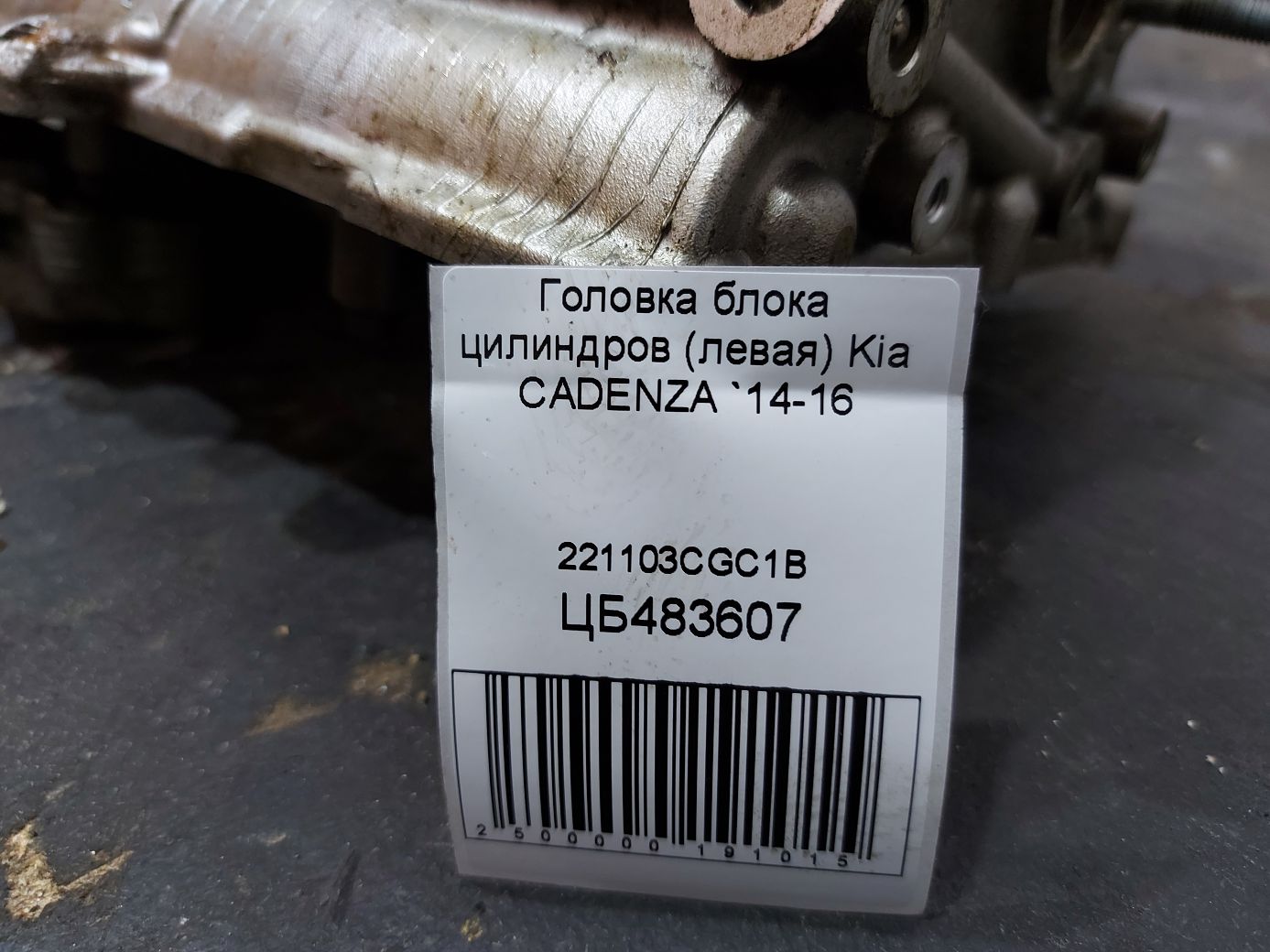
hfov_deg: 71.6
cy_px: 476
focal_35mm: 24
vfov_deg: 56.8
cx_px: 635
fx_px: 880
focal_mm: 5.23
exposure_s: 1/50
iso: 160
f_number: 1.8
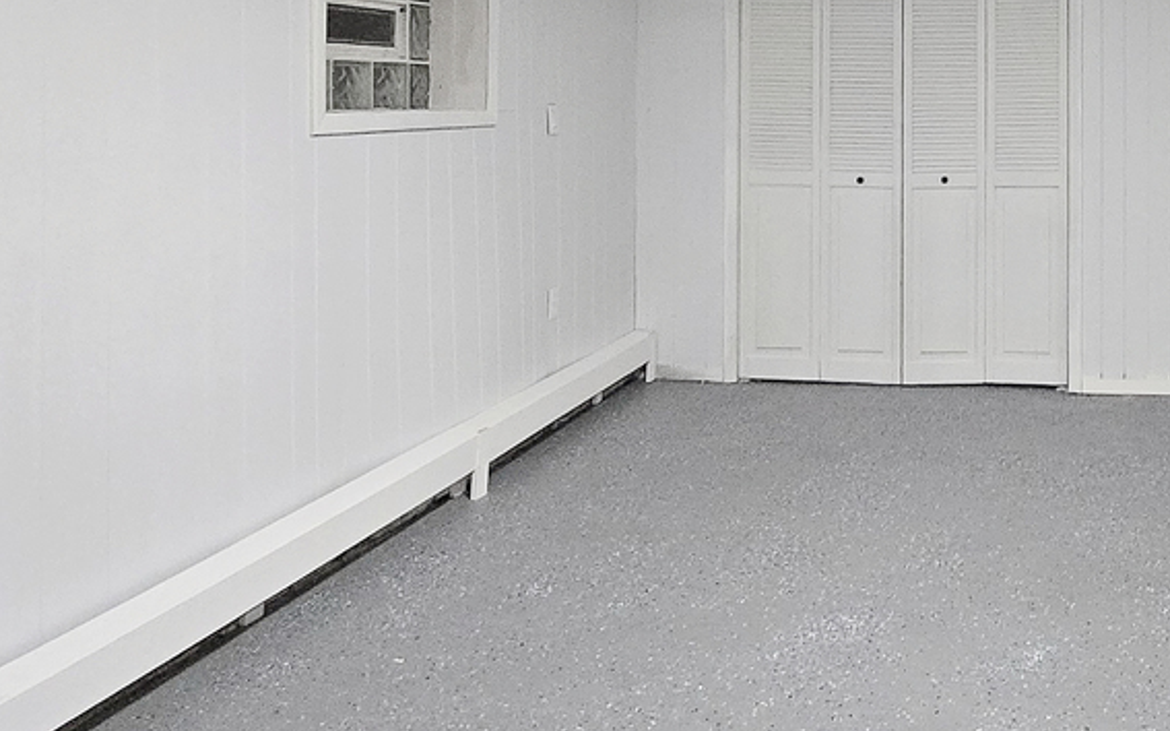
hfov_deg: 50.8
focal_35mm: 35
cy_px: 78
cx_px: 988
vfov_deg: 34.3
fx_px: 1116
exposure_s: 1/60
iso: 800
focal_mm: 1.7
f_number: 2.2
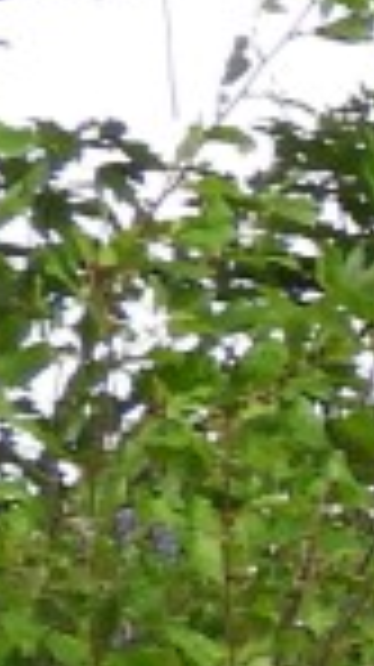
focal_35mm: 371
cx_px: 3177
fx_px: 6556
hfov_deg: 2.7
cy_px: 1107
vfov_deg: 5.7
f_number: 3.8
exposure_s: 1/400
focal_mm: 6.3
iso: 100
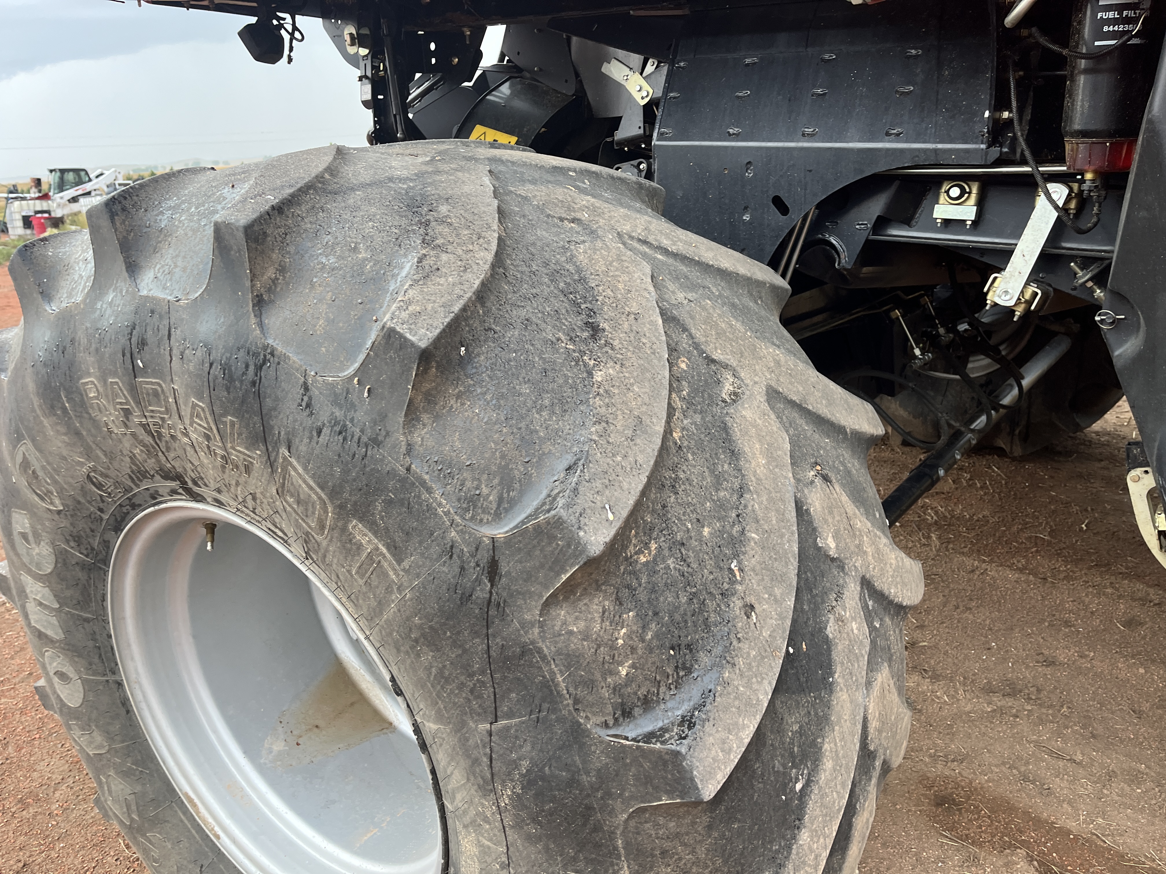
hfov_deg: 67.3
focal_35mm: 26
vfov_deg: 53.1
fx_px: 876
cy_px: 437
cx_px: 583
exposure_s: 1/121
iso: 80
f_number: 1.6
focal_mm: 5.1
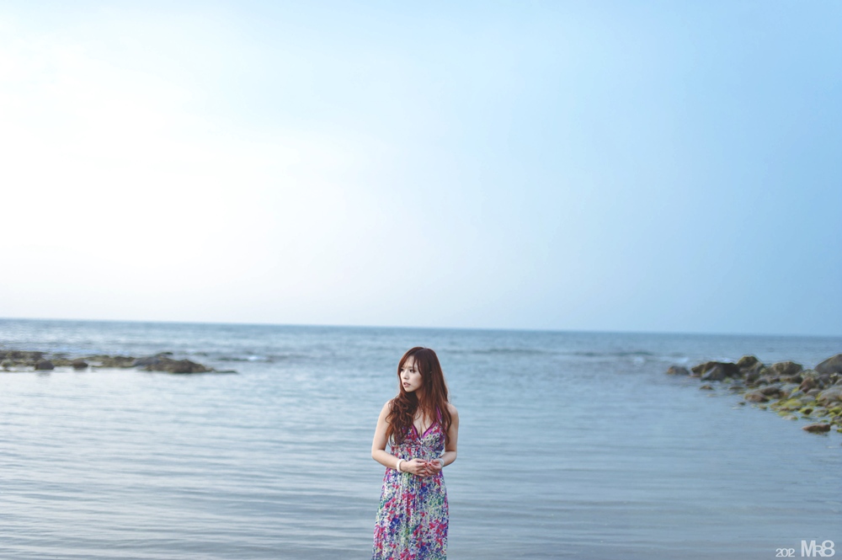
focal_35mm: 50
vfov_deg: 26.9
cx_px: 421
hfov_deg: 39.6
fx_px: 1168
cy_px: 280
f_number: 2
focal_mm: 50
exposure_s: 1/1600
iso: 200
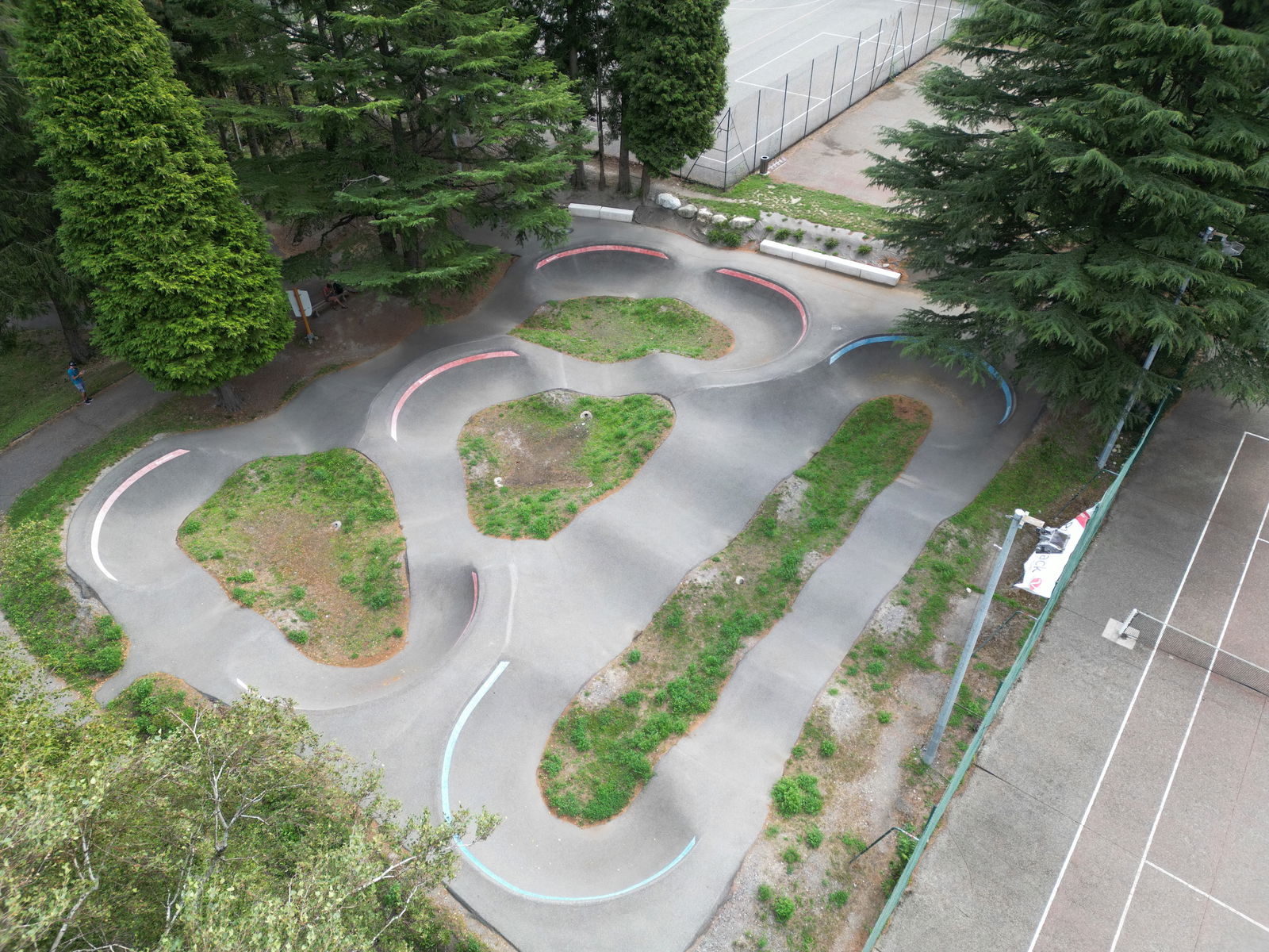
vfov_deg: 56.8
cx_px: 634
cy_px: 476
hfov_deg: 71.6
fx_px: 880
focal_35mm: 24
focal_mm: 6.72
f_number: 1.7
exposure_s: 1/500
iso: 100
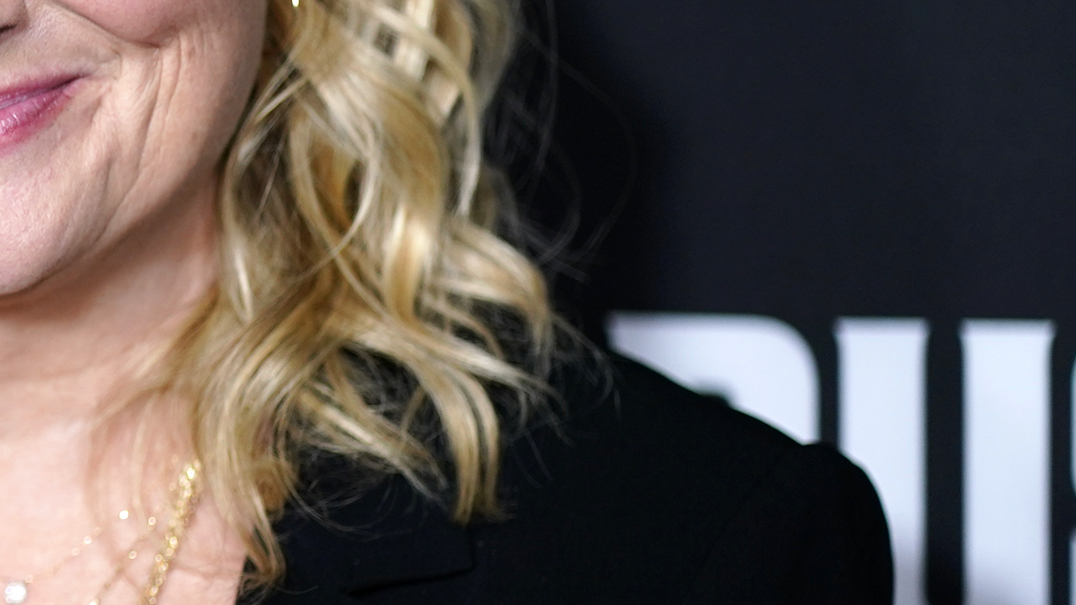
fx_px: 7846
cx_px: -371
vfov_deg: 4.4
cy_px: 299
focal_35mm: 275
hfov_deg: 7.7
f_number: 1.8
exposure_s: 1/400
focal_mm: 85
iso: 500
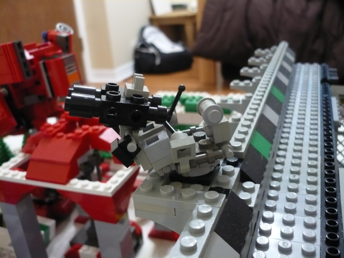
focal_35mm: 35
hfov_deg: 52.6
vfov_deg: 40.7
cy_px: 129
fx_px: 348
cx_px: 172
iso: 320
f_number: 2.8
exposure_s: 1/8
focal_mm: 5.8
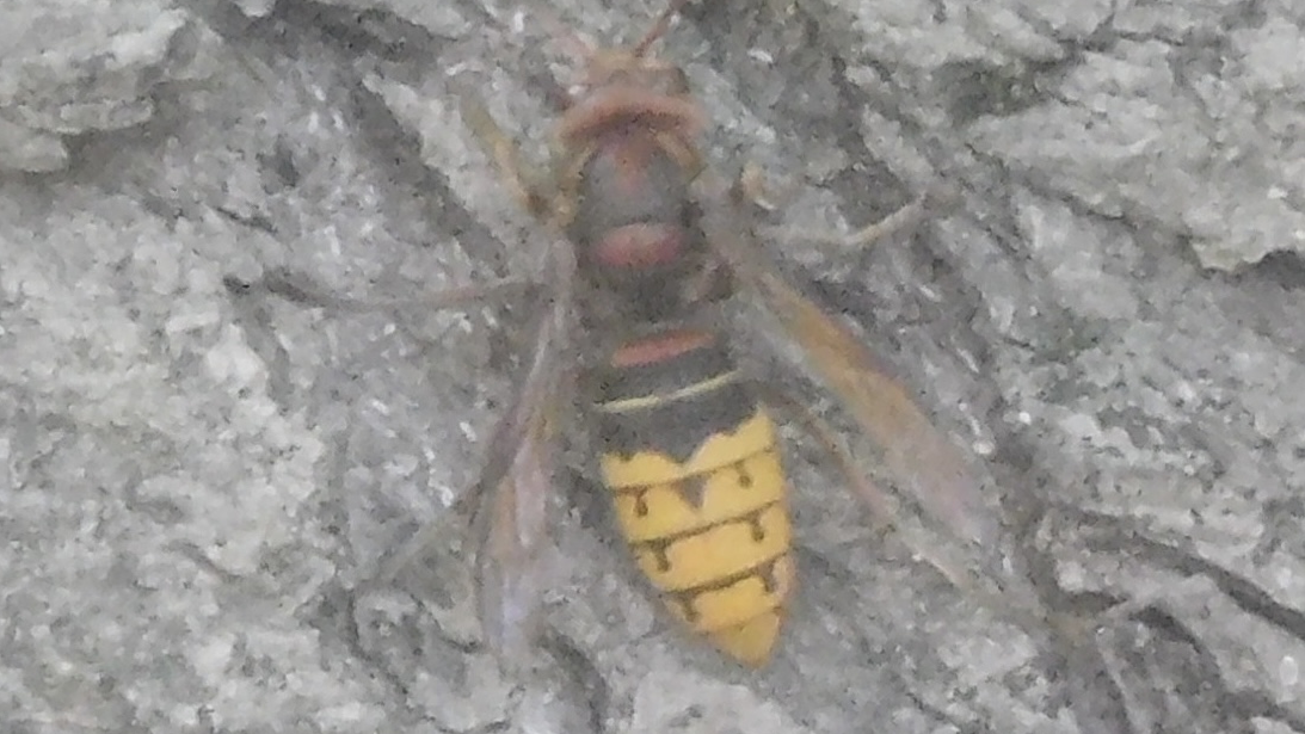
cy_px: 381
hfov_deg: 2.0
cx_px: 652
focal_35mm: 1092
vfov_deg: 1.1
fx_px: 37790
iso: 1600
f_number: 5.6
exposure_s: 1/160
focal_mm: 179.2
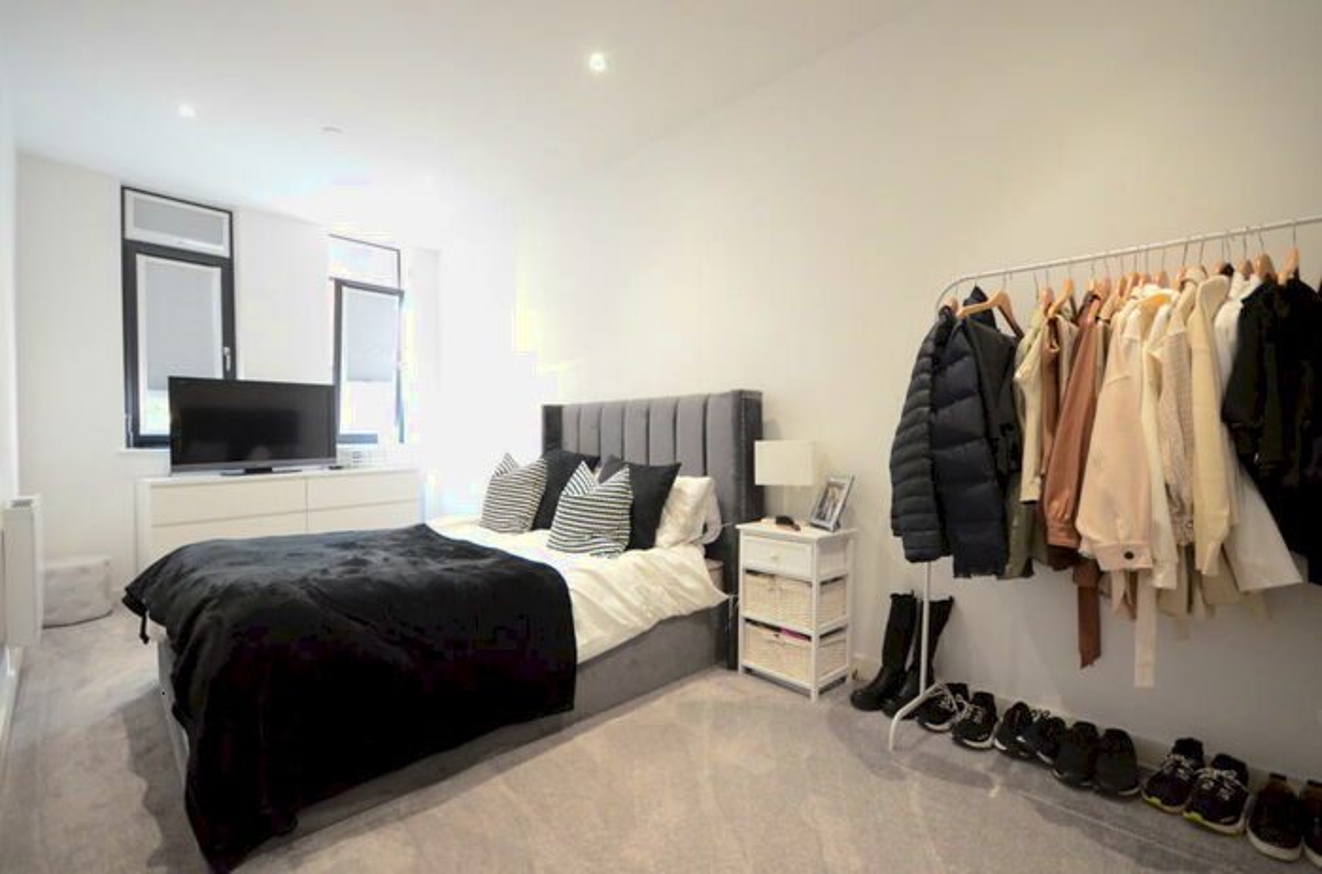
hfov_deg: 100.5
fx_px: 549
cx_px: 661
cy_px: 437
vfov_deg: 77.0
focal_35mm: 15
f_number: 4
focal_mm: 10
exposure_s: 1/100
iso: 3200
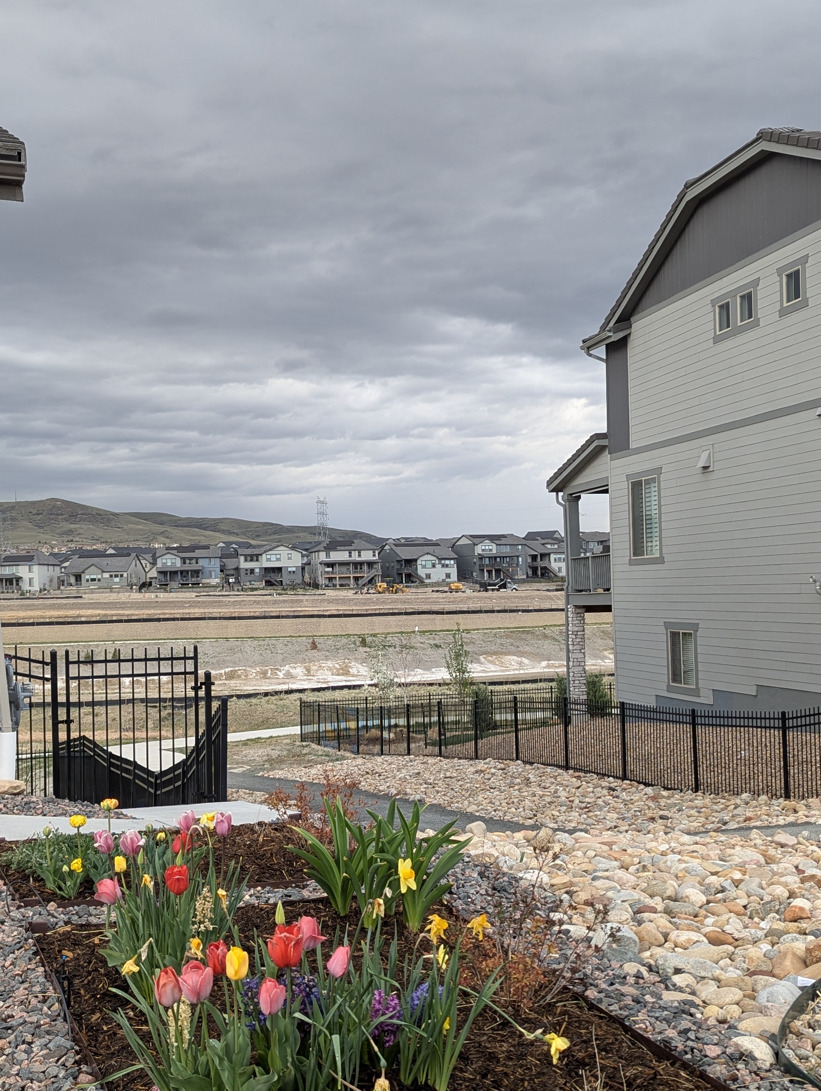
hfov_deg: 34.4
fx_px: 1325
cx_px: 383
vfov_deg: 44.7
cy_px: 601
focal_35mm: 42
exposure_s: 1/437
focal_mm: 6.81
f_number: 1.85
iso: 50
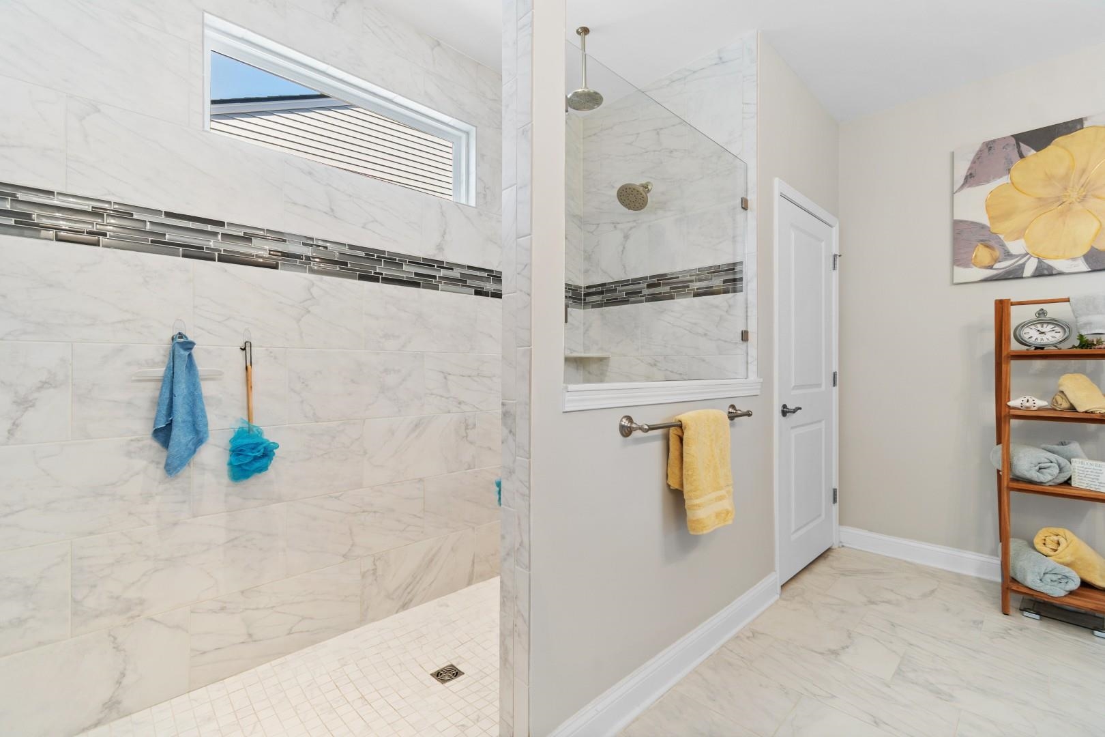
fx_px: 460
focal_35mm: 15
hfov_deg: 100.4
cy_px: 368
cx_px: 552
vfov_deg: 77.3
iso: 100
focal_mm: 10
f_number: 4.5
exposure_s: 1/6
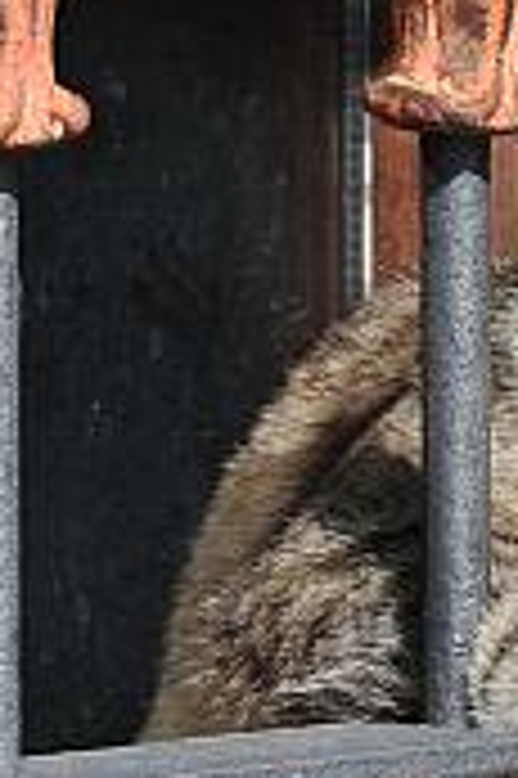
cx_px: 604
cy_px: 328
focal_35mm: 923
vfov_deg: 2.2
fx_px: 19960
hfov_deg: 1.5
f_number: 11
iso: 250
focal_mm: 200
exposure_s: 1/500
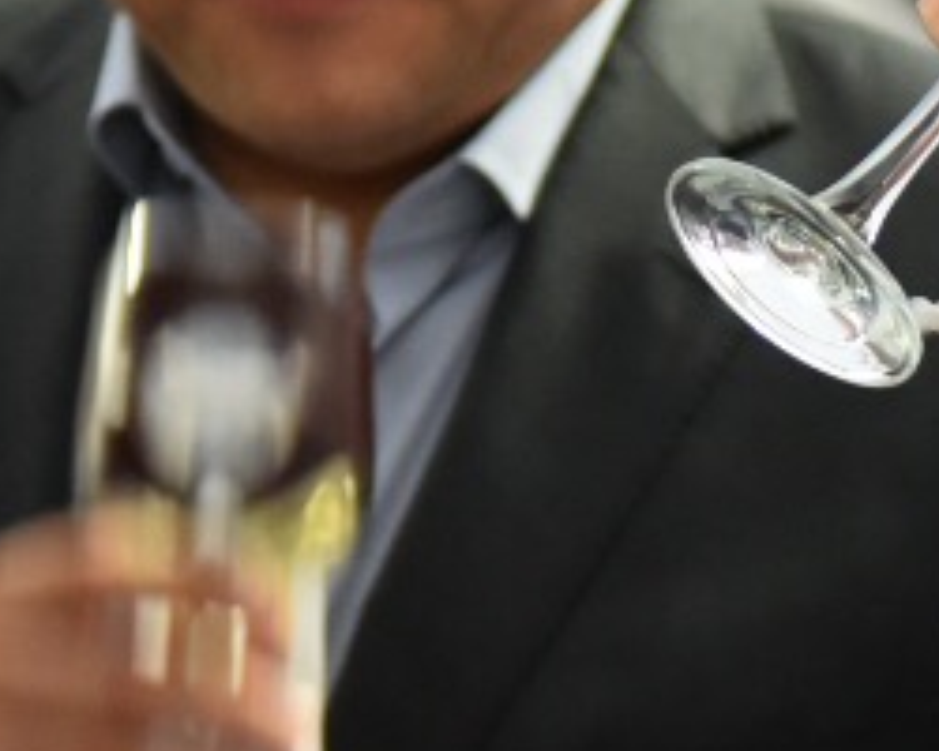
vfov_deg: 4.6
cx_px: -83
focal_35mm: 334
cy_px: 248
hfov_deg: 5.8
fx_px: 9282
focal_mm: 55
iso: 2000
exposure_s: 1/25
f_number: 2.8
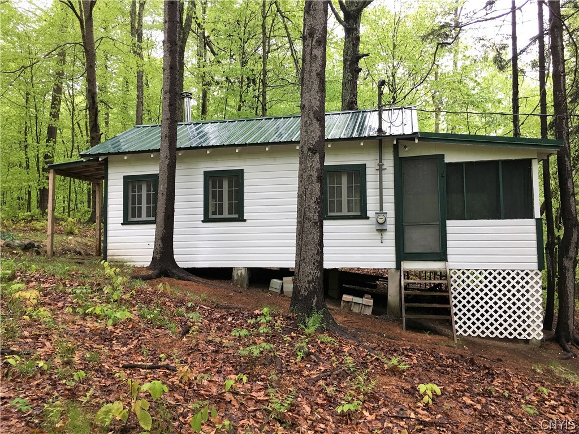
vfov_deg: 48.2
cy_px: 217
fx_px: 485
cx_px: 290
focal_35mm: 29
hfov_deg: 61.7
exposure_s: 1/30
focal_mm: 4.15
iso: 40
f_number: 2.2
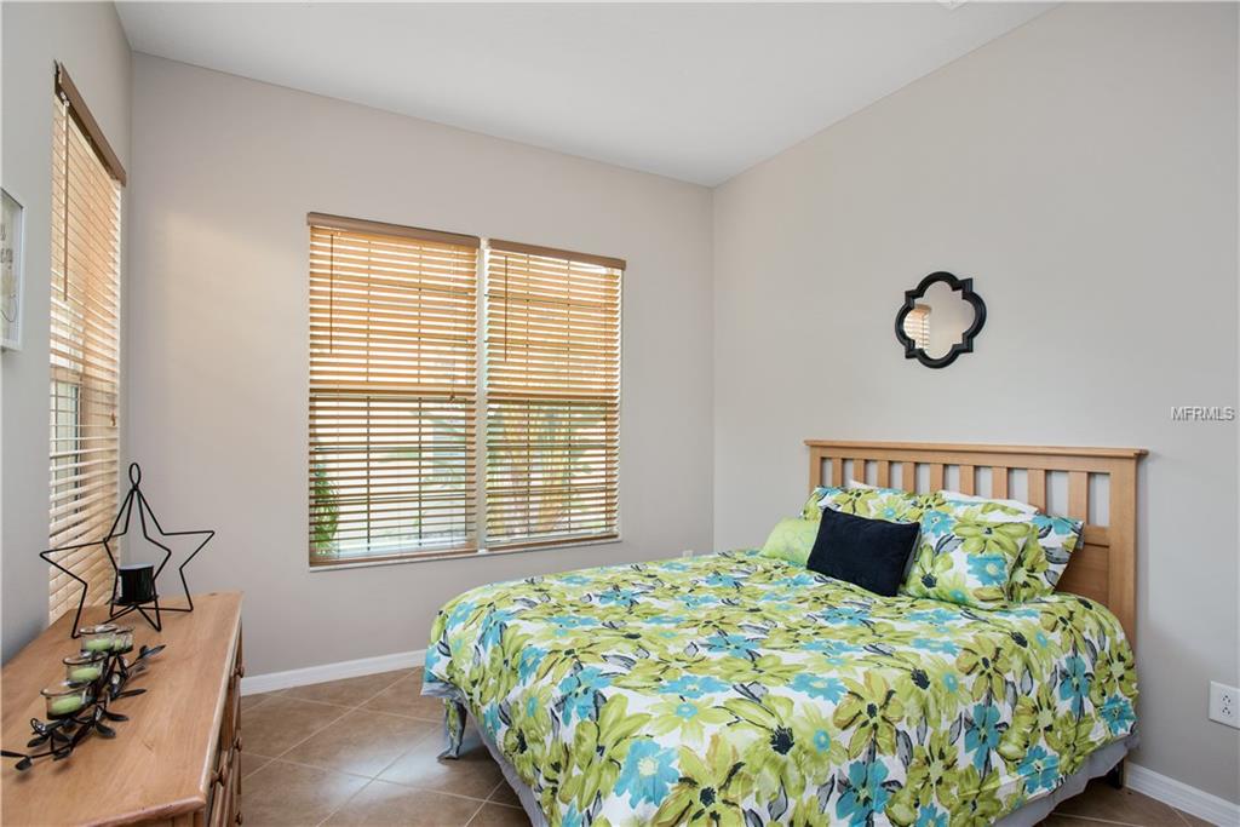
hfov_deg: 93.3
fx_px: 586
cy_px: 414
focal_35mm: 17
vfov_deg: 70.5
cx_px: 620
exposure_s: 1/4
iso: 400
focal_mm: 17
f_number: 8
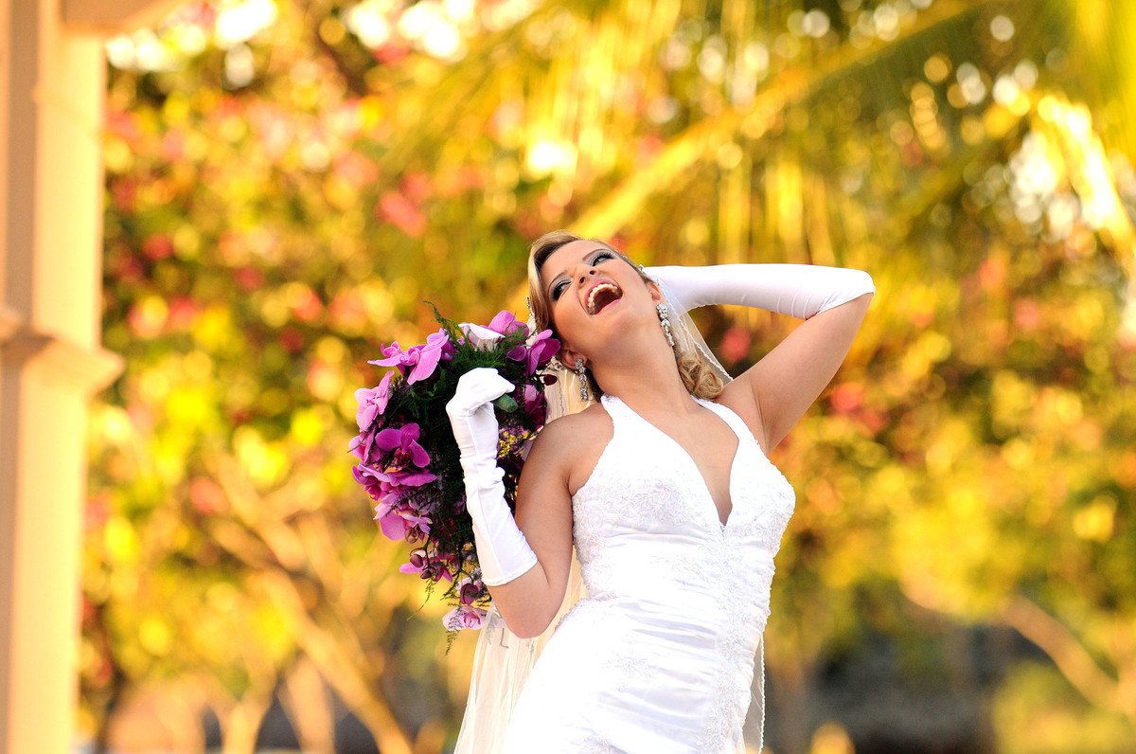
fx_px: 9451
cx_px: 568
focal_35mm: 300
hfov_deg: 6.9
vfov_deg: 4.6
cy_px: 377
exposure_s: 1/250
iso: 640
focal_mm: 200
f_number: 4.5
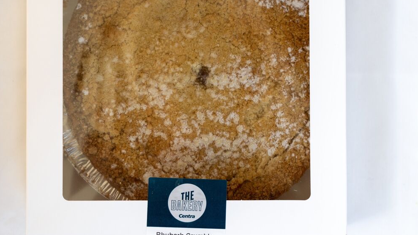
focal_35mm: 89
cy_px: 75
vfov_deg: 13.6
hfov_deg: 23.9
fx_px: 986
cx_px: 209
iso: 250
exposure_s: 1/100
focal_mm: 70
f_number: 5
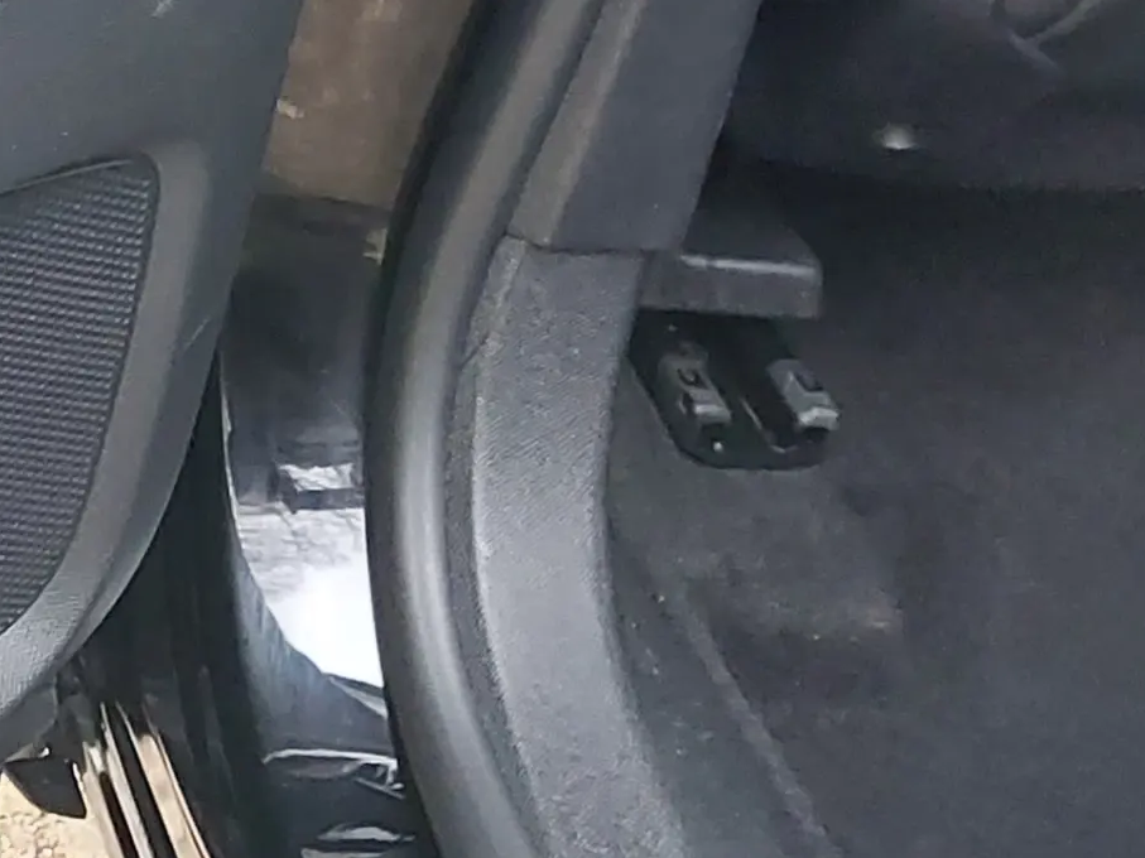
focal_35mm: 127
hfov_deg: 13.1
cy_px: -490
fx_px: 4200
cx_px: -1260
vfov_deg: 11.1
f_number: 1.8
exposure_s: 1/50
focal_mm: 4.6
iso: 320
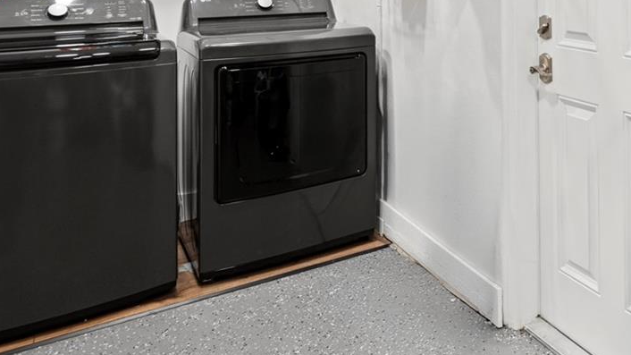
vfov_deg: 28.1
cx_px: 626
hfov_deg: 45.0
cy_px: -44
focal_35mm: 38
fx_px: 636
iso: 640
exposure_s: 1/5
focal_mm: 16
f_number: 9
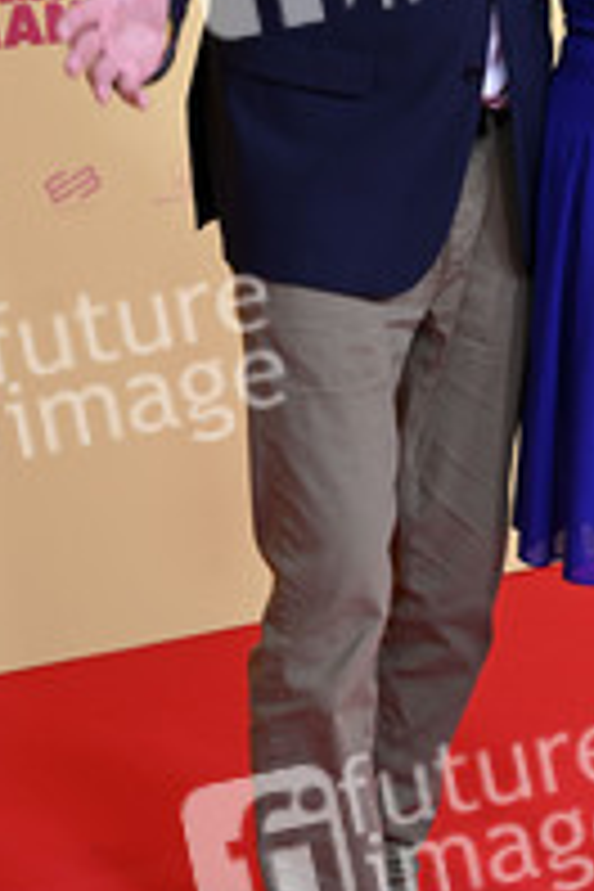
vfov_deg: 15.8
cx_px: 544
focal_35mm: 129
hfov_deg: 10.6
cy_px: 158
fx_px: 3193
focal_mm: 64
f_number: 5.6
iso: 400
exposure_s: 1/160
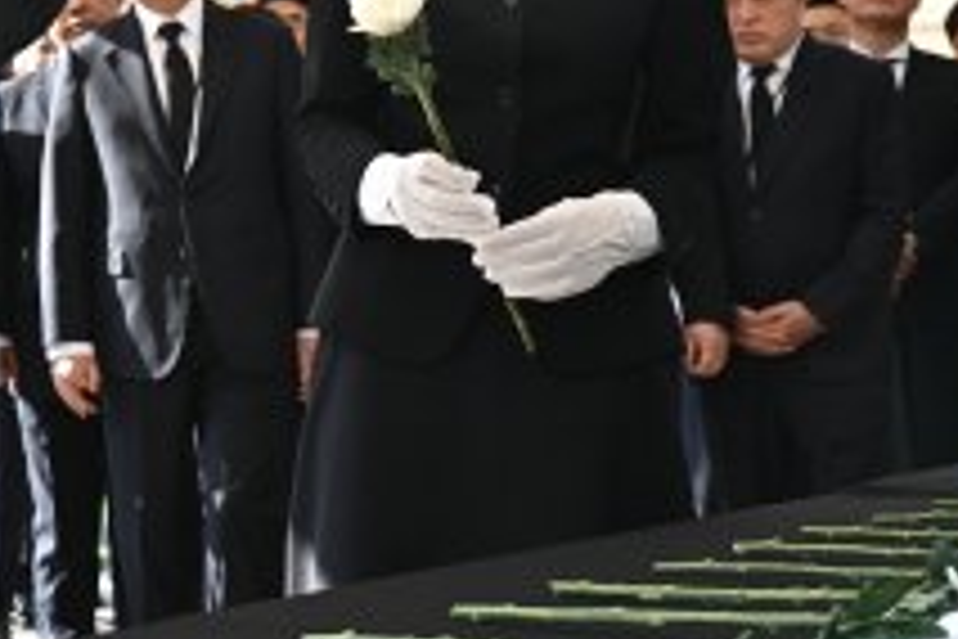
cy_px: -164
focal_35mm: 107
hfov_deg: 18.3
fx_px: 2847
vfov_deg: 12.4
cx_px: -139
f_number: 6.3
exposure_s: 1/500
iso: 800
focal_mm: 40
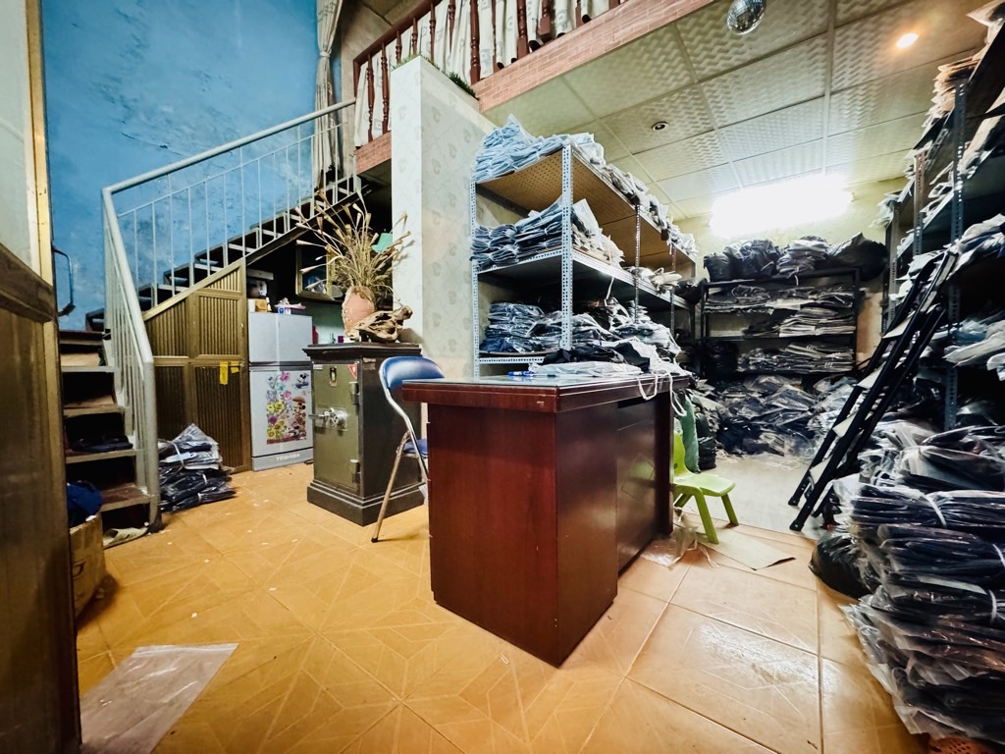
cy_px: 377
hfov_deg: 102.1
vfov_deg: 85.7
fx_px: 406
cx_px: 502
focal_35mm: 14
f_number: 2.2
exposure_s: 1/33
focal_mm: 2.22
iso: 1250
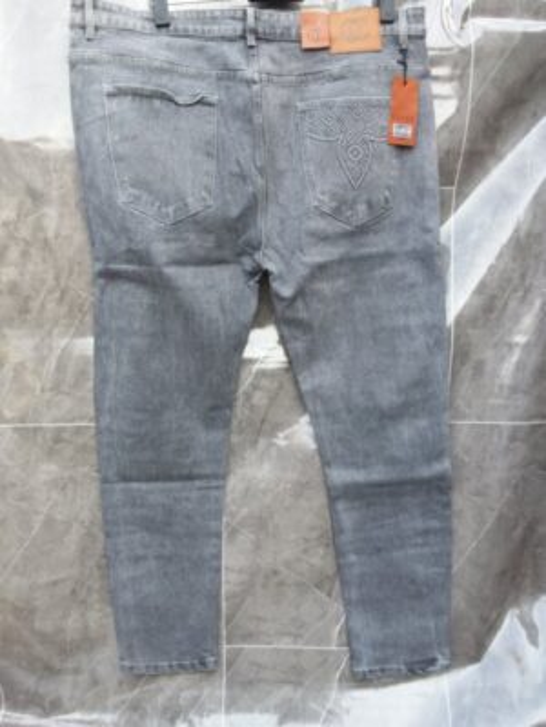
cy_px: 364
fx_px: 568
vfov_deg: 65.3
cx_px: 273
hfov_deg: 51.4
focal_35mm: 27
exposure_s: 1/164
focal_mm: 2.91
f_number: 1.9
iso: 40
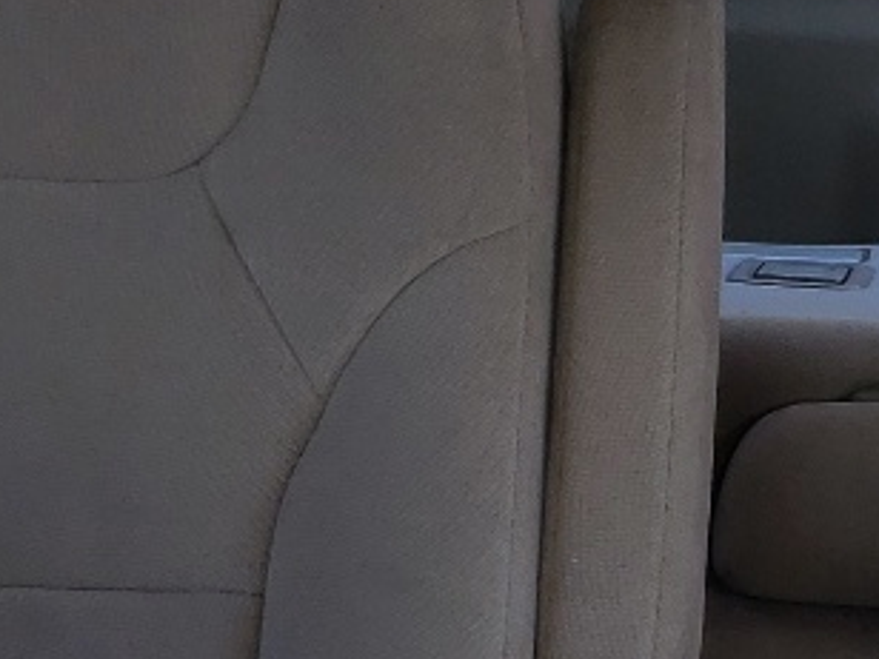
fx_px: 3428
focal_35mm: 135
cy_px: 525
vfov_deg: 10.9
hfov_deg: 14.1
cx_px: 1122
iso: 50
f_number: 1.5
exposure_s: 1/213
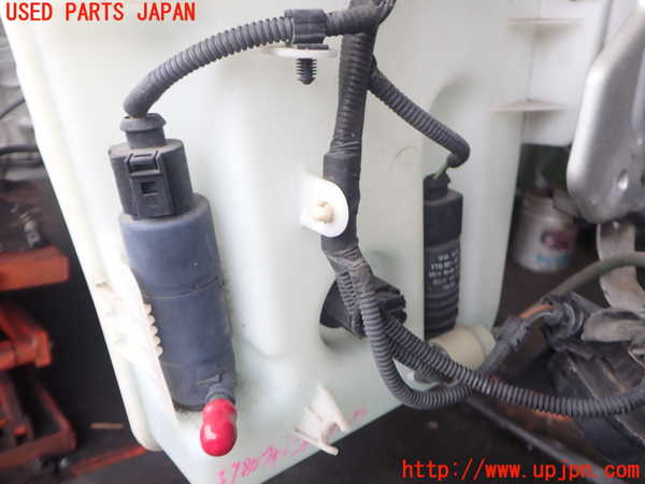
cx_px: 322
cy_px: 242
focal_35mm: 30
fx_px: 559
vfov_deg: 46.8
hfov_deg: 60.0
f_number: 2.3
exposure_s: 1/160
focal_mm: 5.4
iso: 100
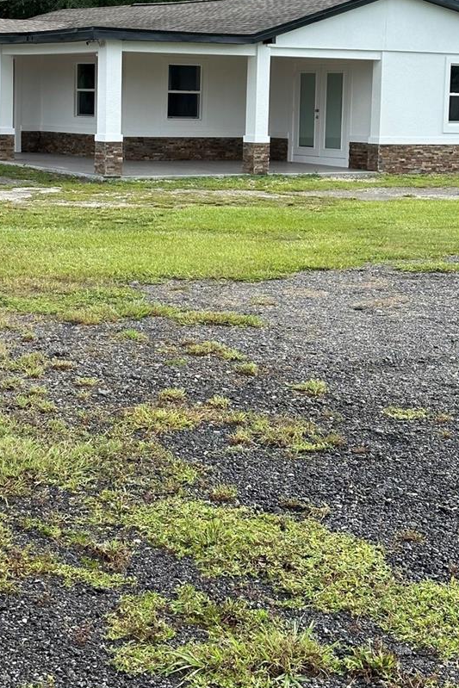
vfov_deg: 26.8
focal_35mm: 75
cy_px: 208
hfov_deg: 18.2
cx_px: 197
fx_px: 1434
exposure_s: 1/1613
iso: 64
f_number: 1.78
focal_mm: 6.86
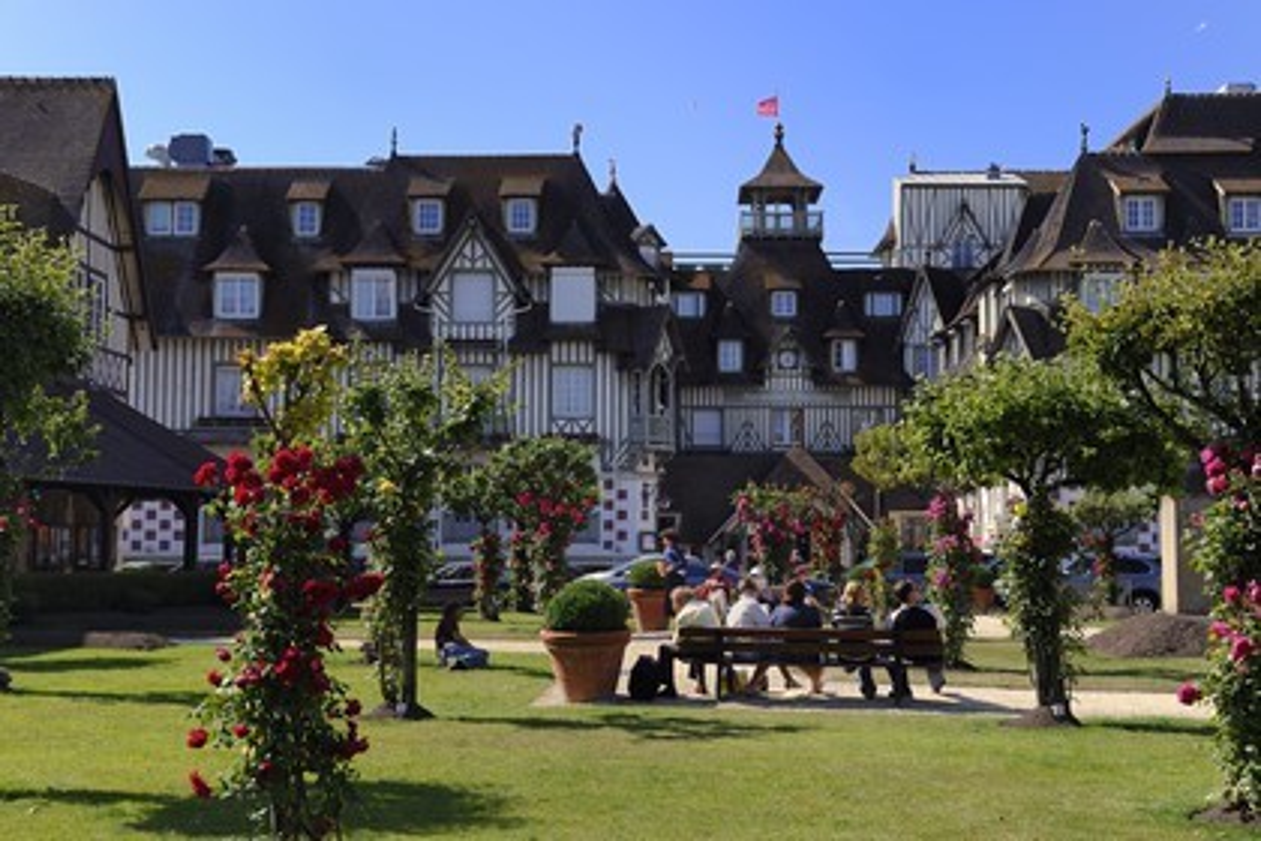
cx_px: 630
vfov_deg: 28.1
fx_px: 1681
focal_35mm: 48
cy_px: 420
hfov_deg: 41.1
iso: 200
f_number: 9
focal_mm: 48
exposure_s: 1/250
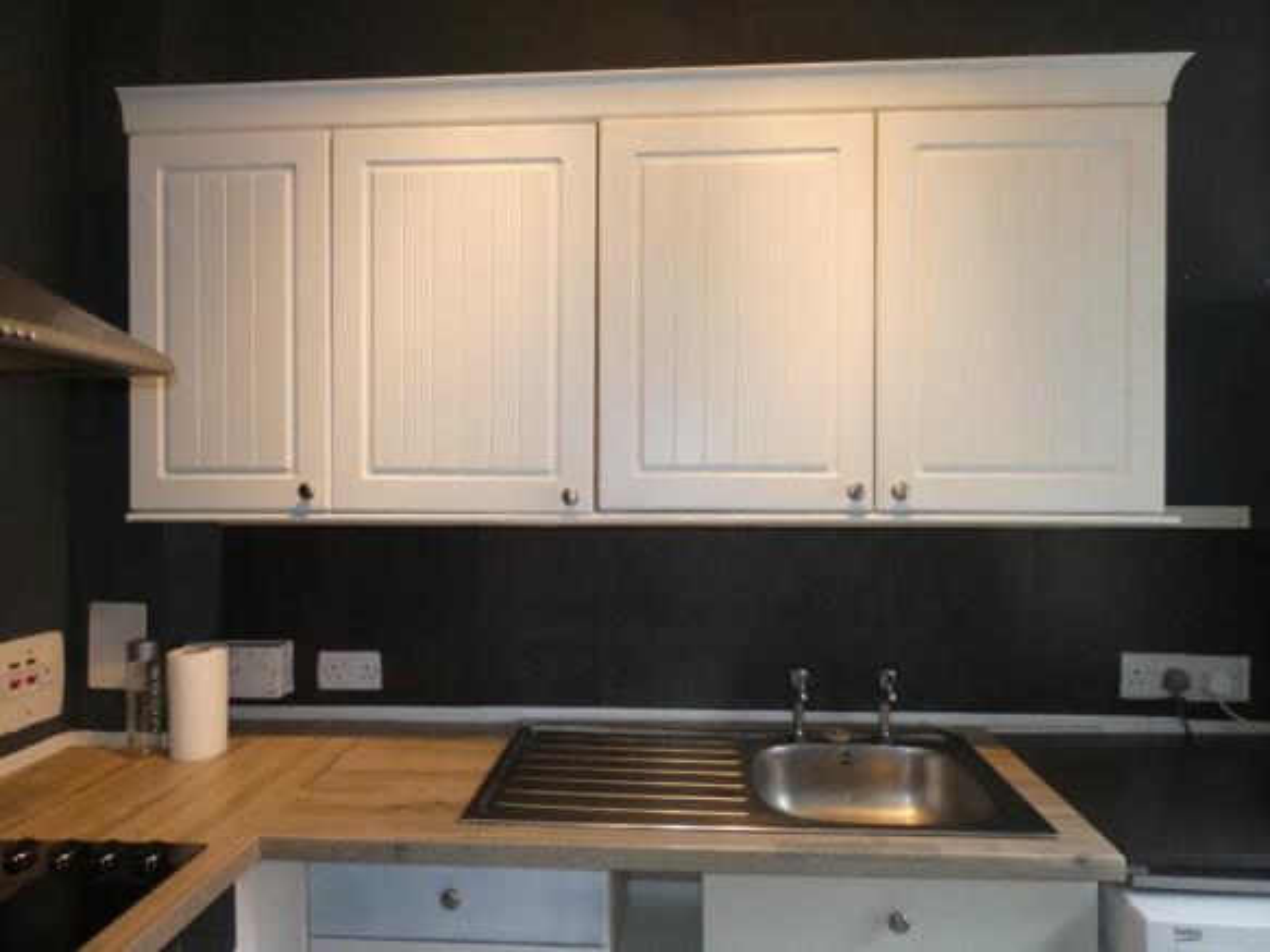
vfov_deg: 66.0
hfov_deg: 81.8
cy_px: 476
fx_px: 734
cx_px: 635
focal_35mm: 20
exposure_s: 1/60
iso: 400
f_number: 2.8
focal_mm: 3.6
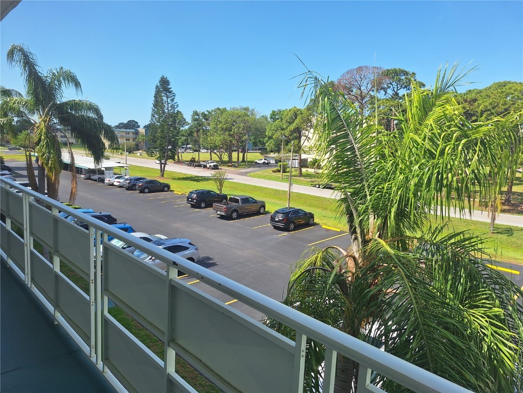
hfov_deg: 73.9
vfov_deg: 58.9
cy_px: 196
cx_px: 262
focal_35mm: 23
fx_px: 347
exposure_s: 1/2004
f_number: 1.8
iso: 40
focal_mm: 5.54
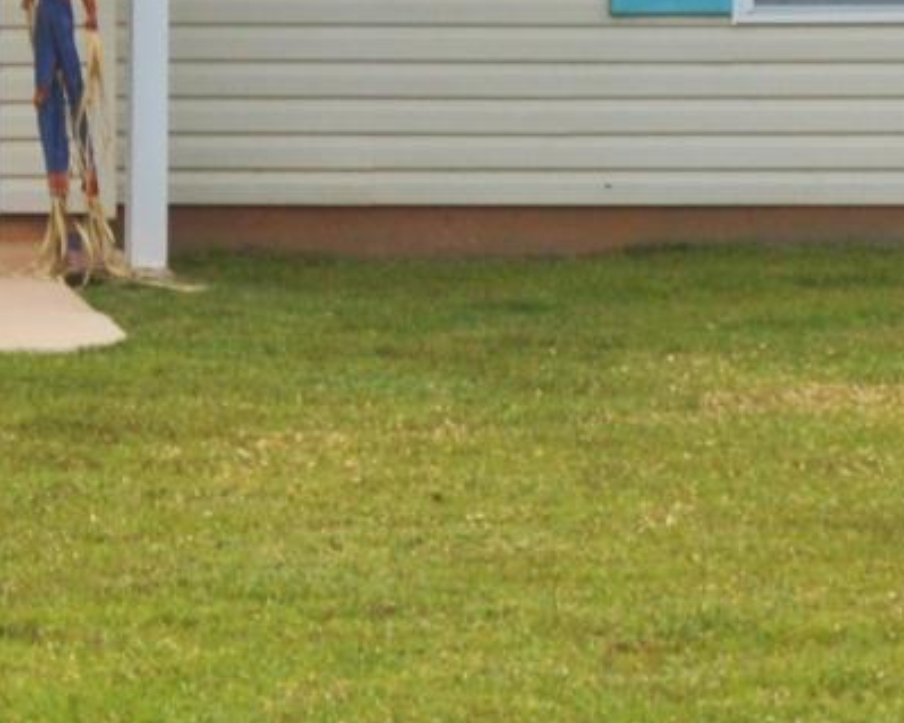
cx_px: -1137
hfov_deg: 7.2
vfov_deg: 6.1
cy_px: 109
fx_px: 6794
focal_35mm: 254
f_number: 7.1
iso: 100
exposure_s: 1/200
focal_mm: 24
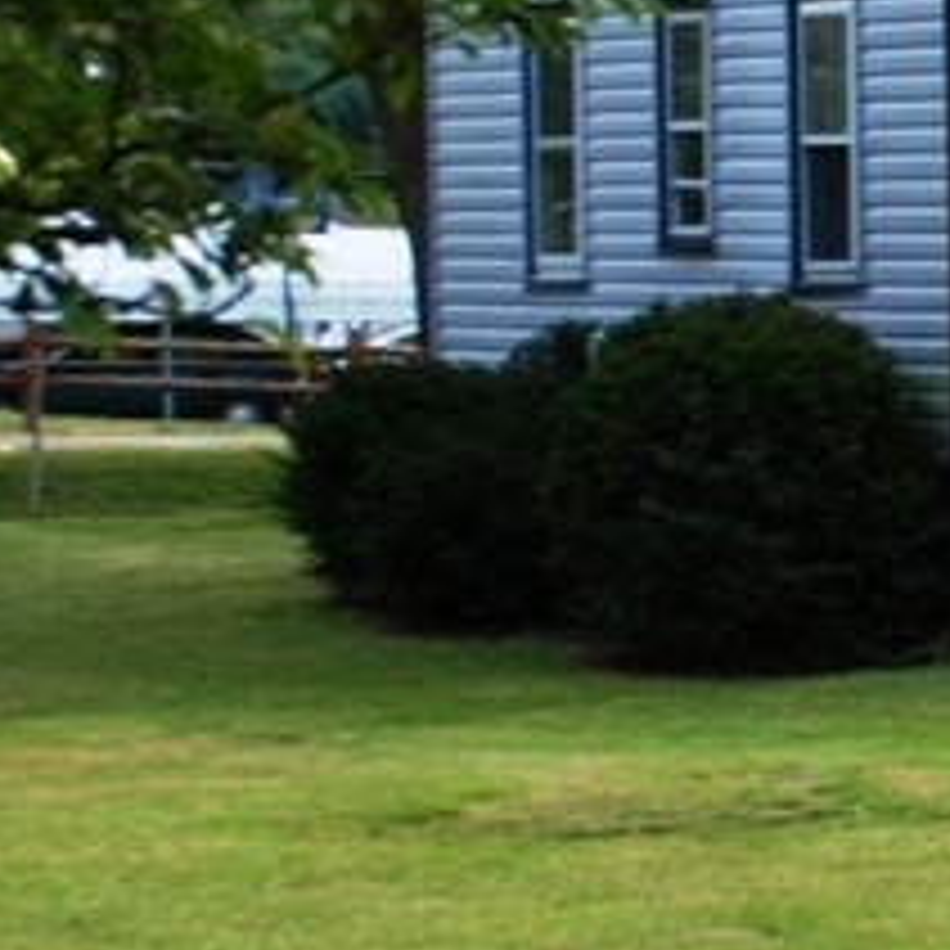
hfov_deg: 7.4
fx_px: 7116
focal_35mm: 229
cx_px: 1817
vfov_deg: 7.6
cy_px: 495
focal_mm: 35
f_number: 4.5
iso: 200
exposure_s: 1/40
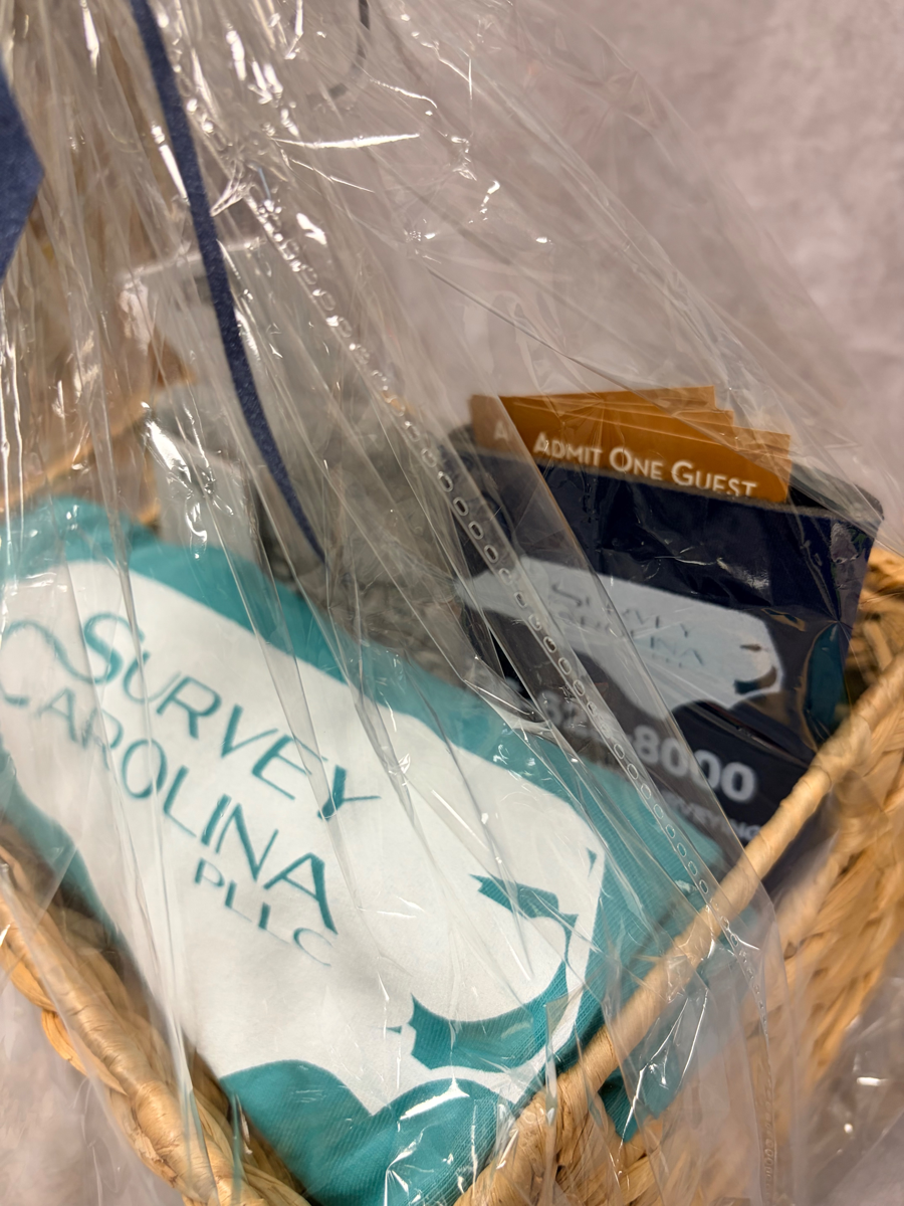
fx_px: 905
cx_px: 452
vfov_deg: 67.3
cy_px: 603
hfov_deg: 53.1
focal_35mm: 26
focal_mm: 5.96
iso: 125
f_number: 1.6
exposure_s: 1/60
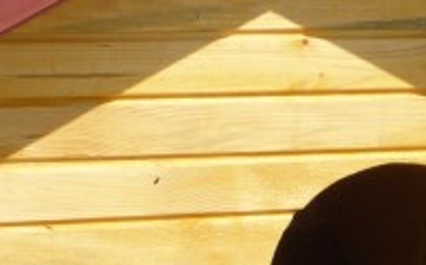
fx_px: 1902
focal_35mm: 164
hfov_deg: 12.6
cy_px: 118
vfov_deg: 8.0
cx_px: 430
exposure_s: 1/400
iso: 100
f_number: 5.6
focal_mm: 5.2
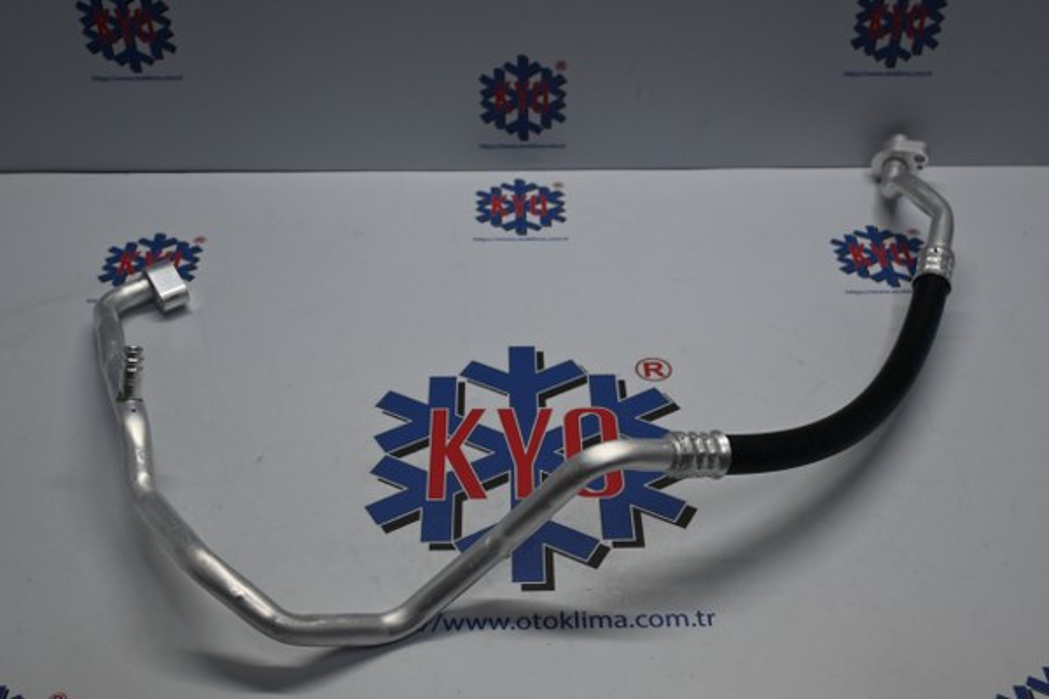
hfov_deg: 46.4
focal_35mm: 42
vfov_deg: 31.9
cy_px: 350
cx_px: 524
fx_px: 1224
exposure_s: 1/160
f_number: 4.5
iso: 400
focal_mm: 28
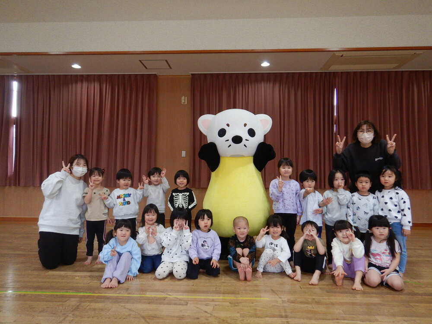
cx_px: 216
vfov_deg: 56.8
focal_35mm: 24
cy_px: 162
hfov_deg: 71.6
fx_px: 300
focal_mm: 4.3
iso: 125
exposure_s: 1/40
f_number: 2.8
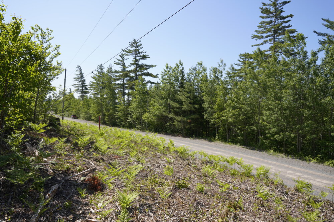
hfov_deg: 73.7
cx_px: 167
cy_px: 111
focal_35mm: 24
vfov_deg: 53.1
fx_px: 223
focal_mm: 24
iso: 100
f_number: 10
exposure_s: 1/100
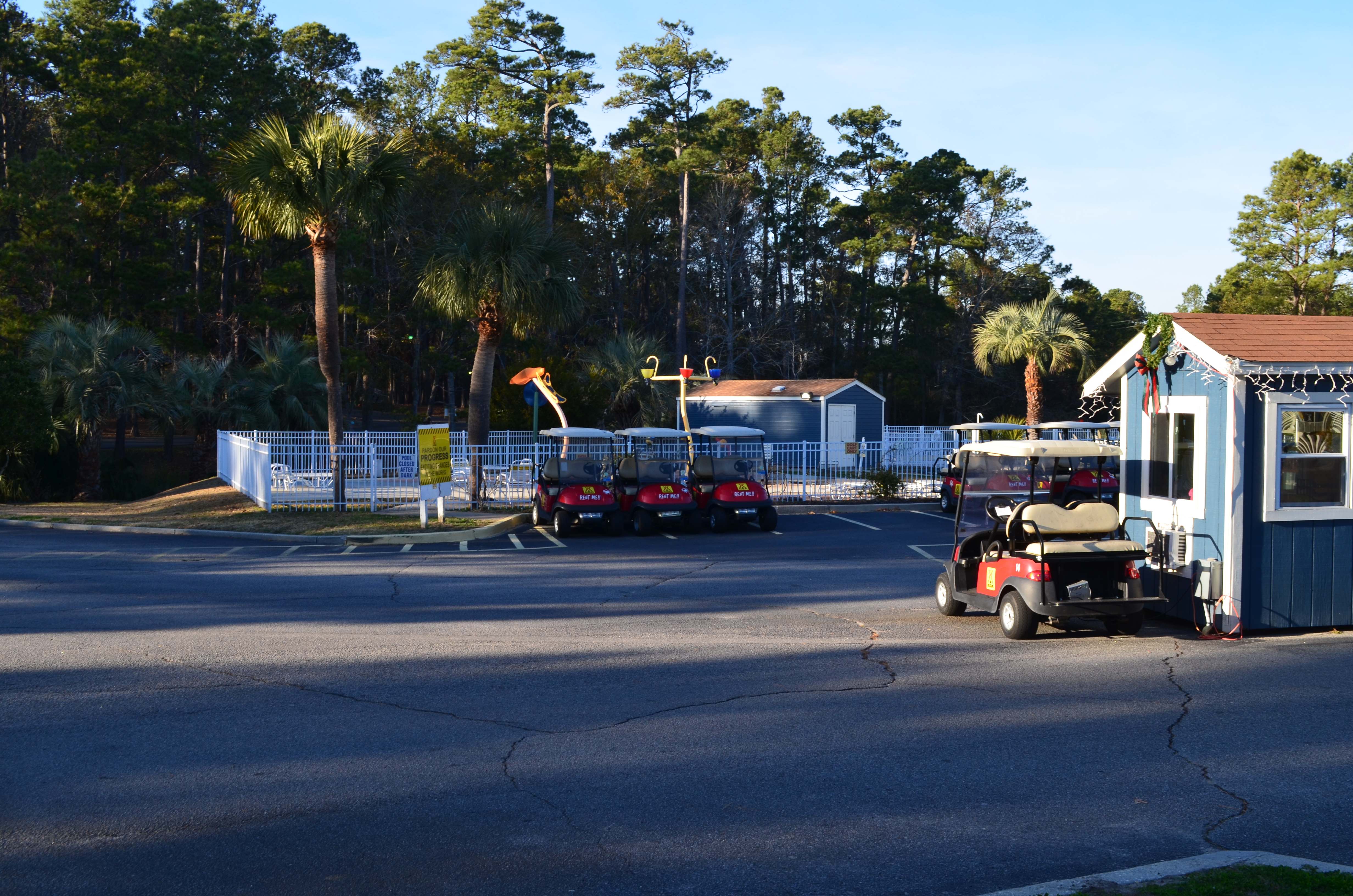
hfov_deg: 53.2
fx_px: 1350
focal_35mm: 36
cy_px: 448
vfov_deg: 36.7
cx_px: 676
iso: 200
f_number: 11
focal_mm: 24
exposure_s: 1/100
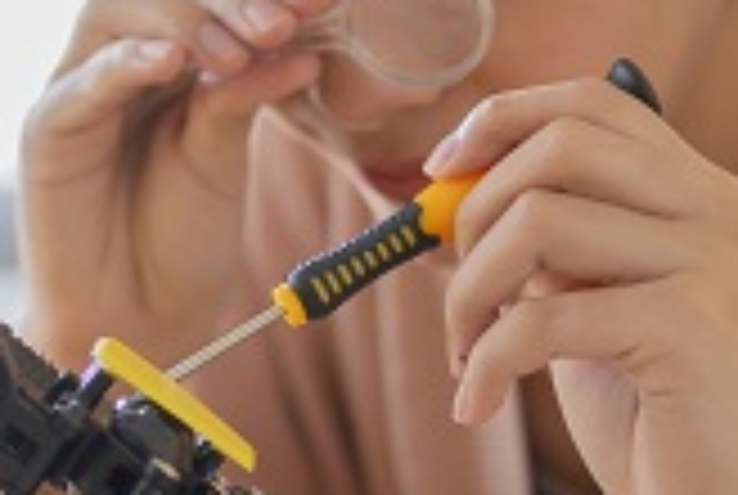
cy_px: 610
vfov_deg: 6.4
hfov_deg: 9.5
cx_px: -135
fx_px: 4374
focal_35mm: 213
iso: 640
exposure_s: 1/125
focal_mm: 35
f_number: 1.6
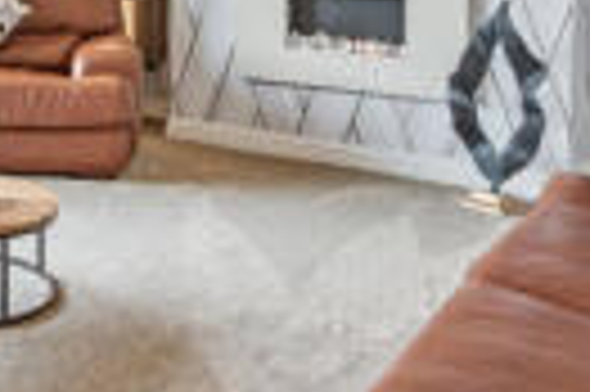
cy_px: -79
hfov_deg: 29.3
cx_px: -59
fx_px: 1015
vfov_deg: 20.4
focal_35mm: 62
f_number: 8
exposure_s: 1/3
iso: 250
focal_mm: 17
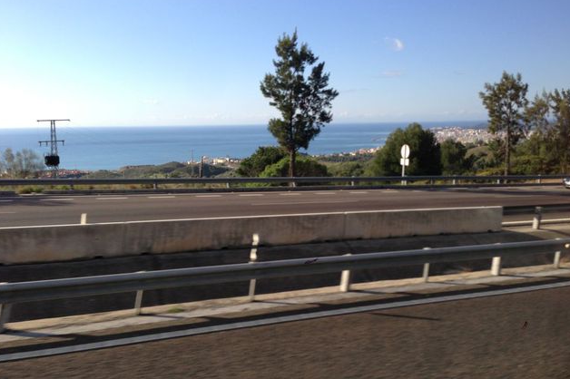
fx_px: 554
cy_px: 191
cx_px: 284
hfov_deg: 54.5
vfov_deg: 37.8
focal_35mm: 35
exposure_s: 1/328
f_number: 2.4
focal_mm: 4.13
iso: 50
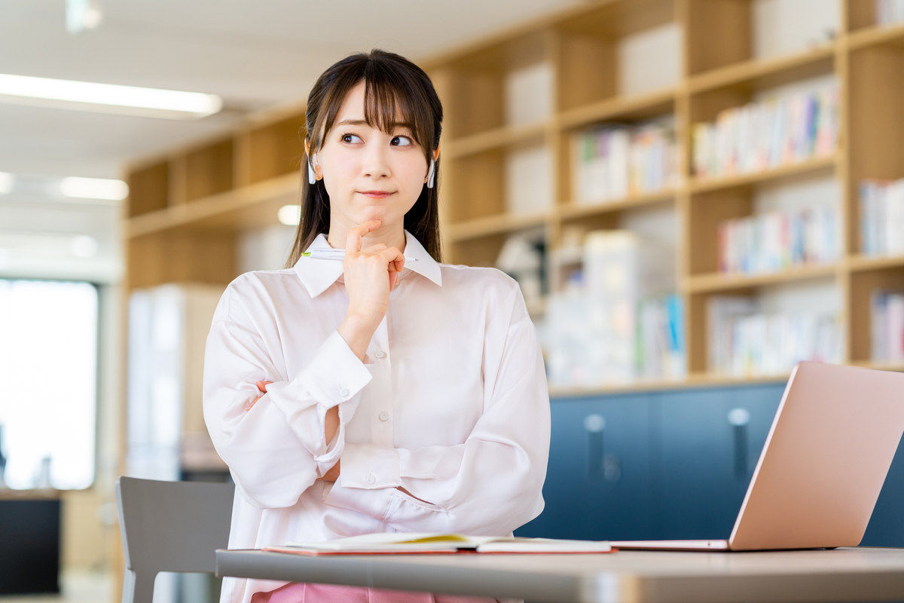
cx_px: 452
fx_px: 2134
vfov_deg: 16.1
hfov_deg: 23.9
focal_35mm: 85
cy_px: 302
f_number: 2.5
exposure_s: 1/200
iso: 320
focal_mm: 85
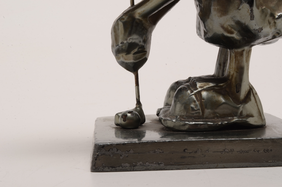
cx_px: 141
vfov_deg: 16.5
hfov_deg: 24.7
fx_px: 645
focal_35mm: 82
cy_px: 94
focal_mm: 55
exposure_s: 1/160
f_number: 32
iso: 100
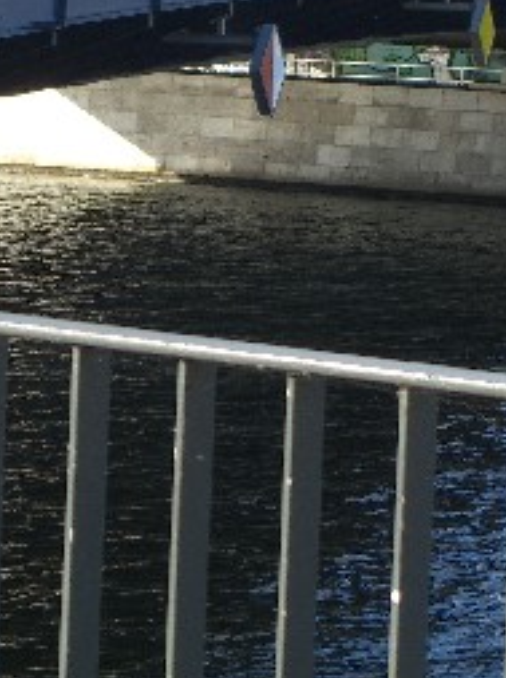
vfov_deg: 7.5
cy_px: 130
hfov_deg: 5.6
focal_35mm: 263
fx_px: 5139
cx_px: 151
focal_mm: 23.7
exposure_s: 1/200
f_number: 5.1
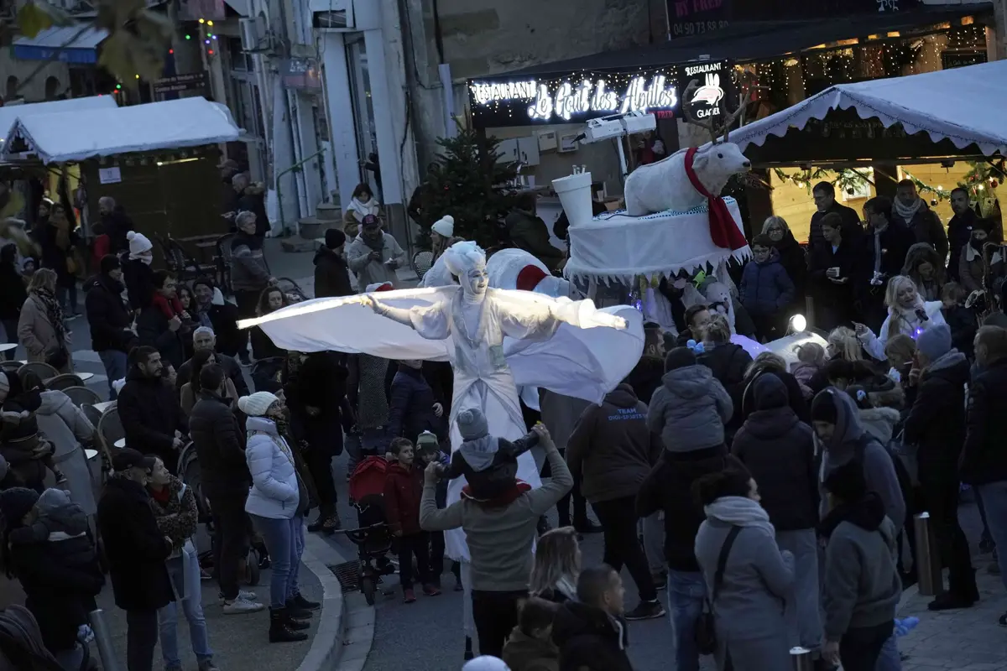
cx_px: 504
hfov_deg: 19.5
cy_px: 336
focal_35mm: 105
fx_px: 2937
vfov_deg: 13.0
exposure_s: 1/320
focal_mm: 105
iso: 3200
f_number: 4
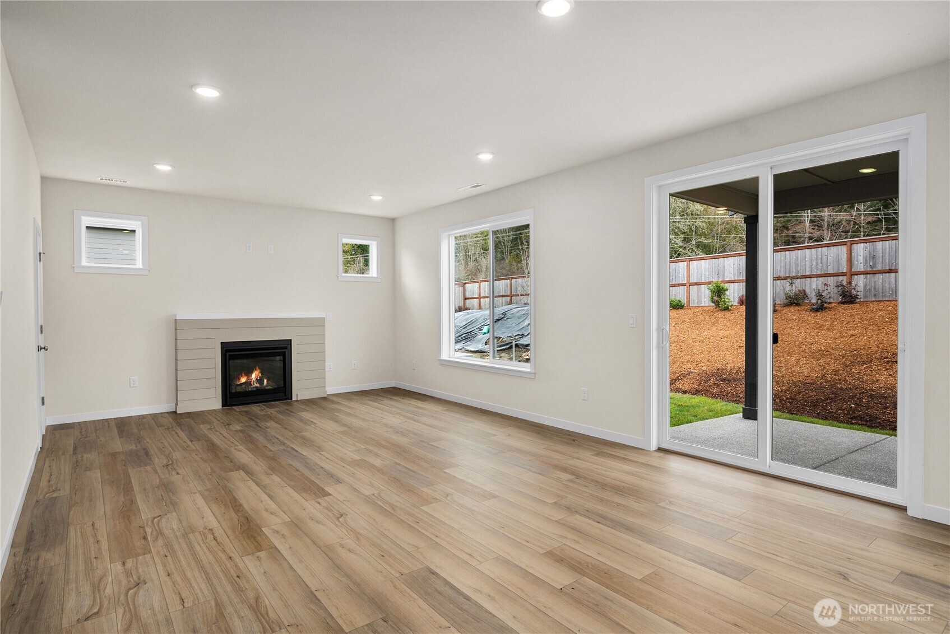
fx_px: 475
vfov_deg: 67.4
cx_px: 475
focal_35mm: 18
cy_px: 317
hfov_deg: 90.0
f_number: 7.1
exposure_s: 1/100
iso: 80
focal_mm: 18
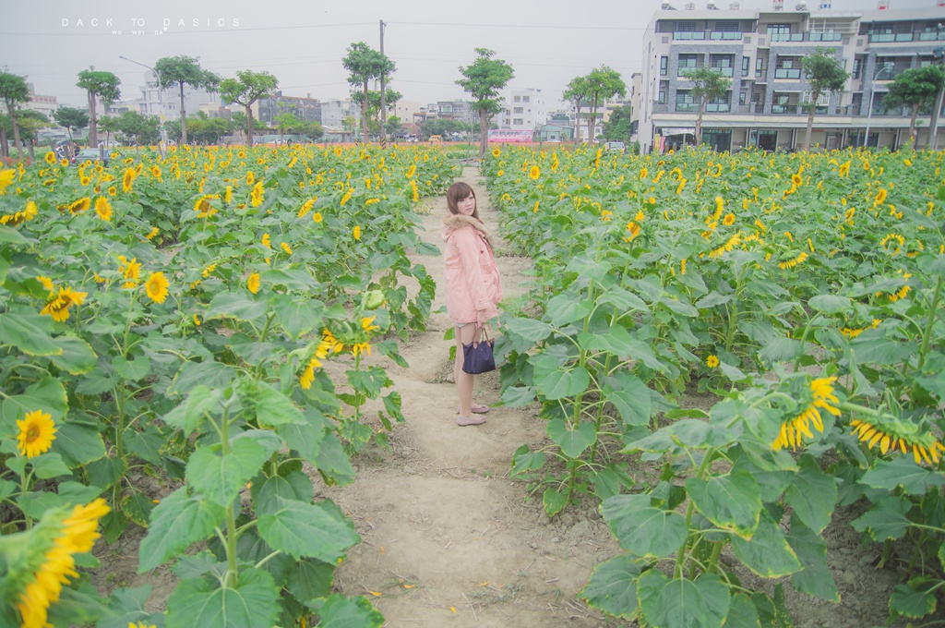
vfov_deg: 50.3
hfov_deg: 70.5
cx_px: 472
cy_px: 314
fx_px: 669
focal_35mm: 26
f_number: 2.8
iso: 400
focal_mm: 17
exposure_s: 1/640
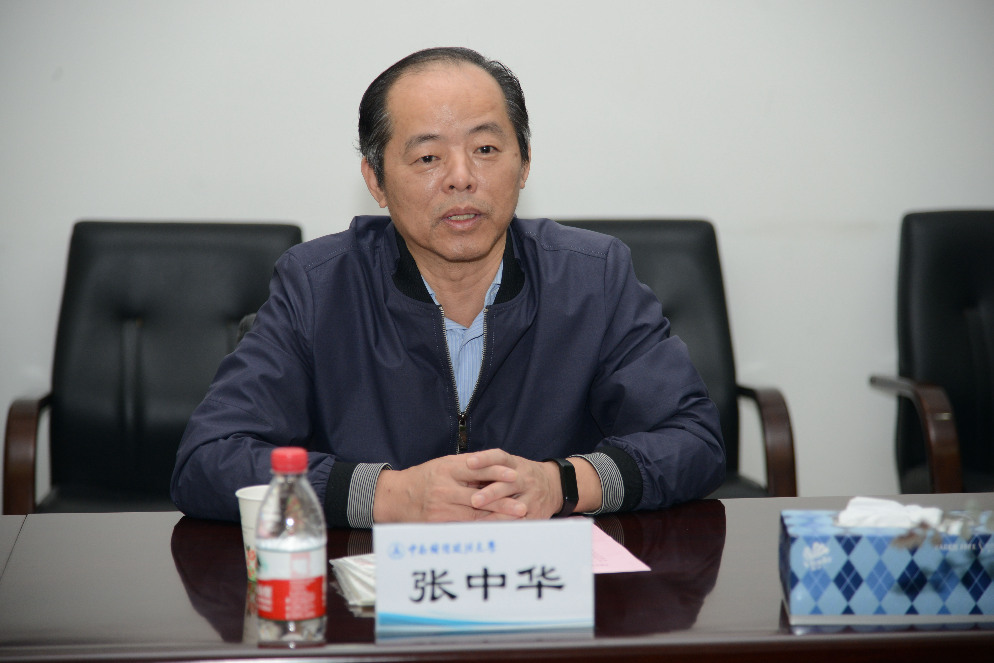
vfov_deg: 14.0
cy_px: 332
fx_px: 2706
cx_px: 497
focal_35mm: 98
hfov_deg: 20.8
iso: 800
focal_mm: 98
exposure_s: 1/125
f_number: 4
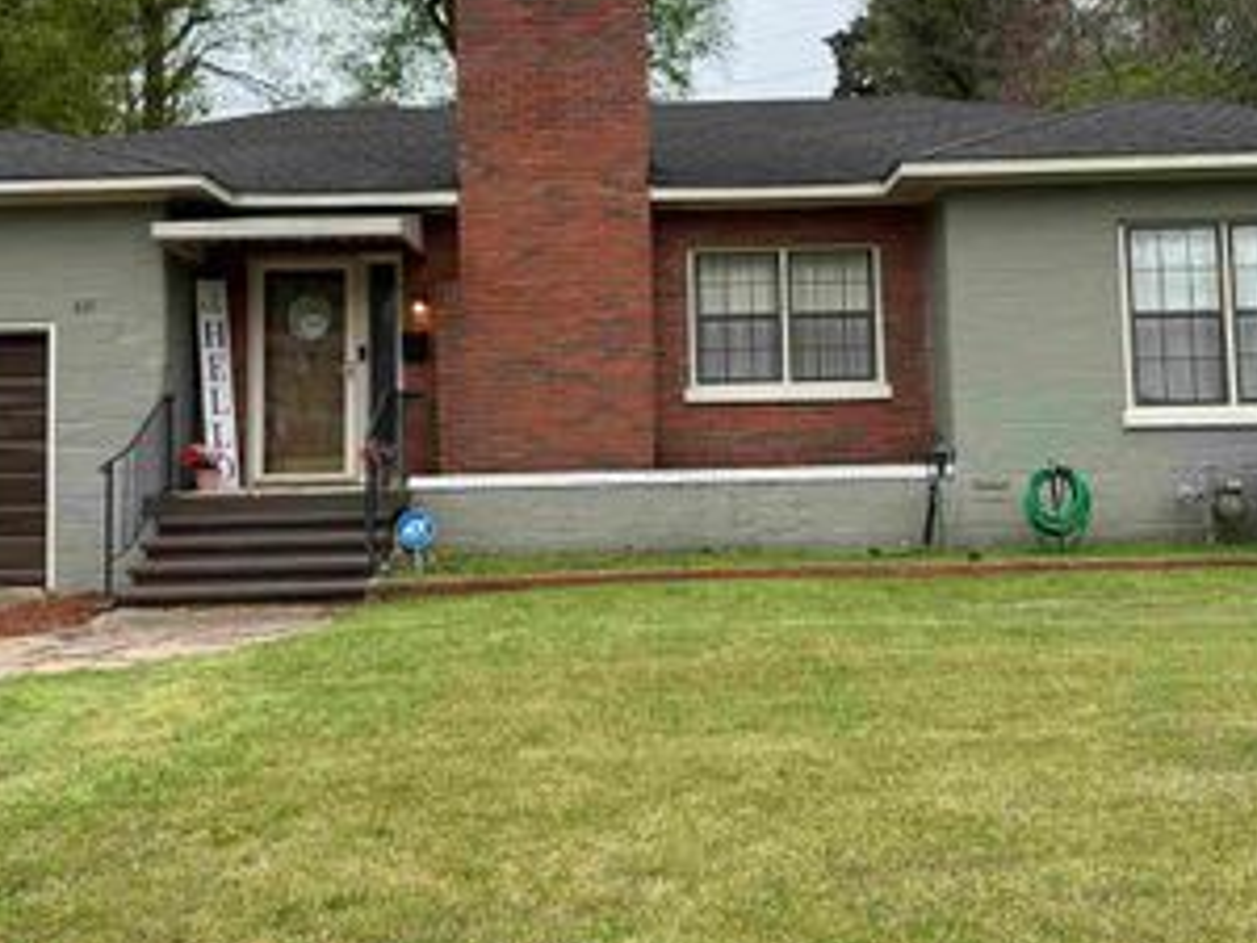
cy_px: 316
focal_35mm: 40
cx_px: 641
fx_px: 1453
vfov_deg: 35.6
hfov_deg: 46.8
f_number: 1.78
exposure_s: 1/1230
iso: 100
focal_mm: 6.76
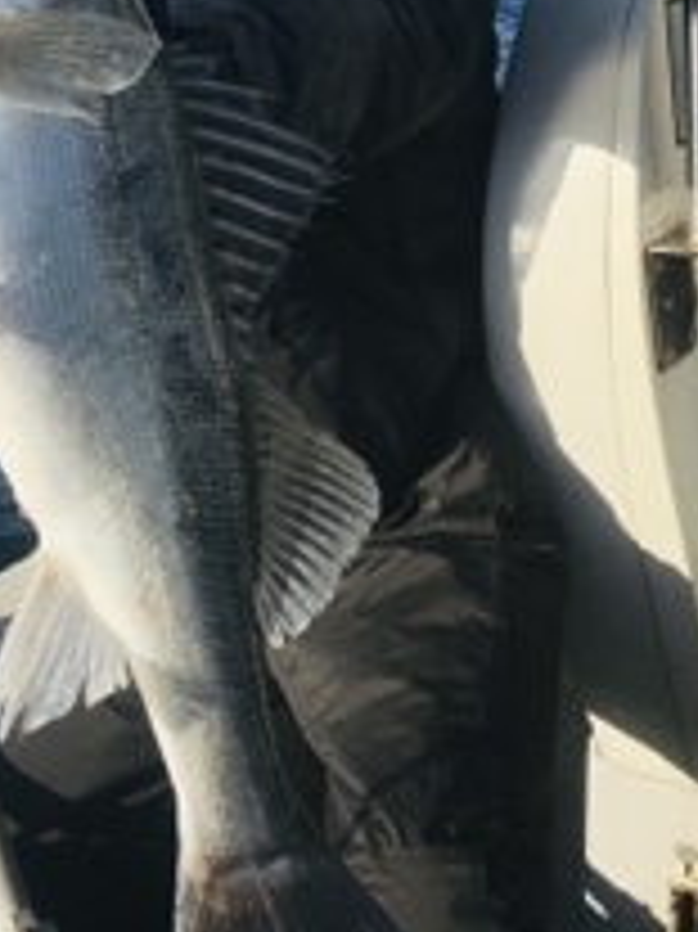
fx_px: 1507
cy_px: 144
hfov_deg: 26.0
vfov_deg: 33.1
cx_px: 444
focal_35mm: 56
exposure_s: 1/1972
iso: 25
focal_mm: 4.15
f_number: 2.2
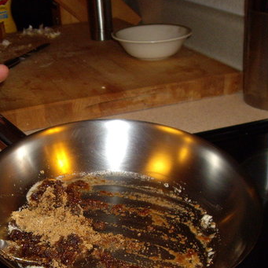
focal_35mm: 63
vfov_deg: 27.1
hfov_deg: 26.9
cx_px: 63
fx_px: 552
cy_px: 185
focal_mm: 6.2
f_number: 2.7
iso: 200
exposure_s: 1/40
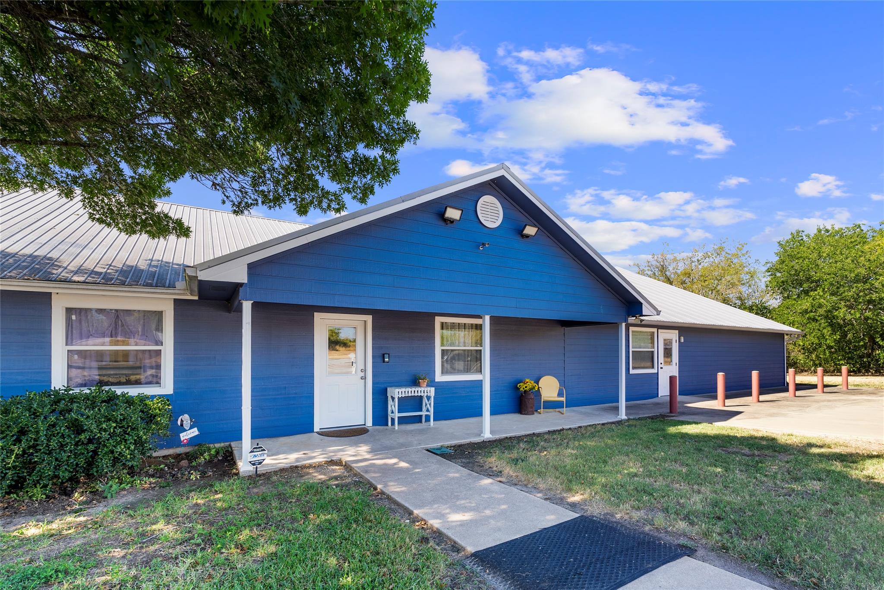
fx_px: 393
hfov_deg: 96.7
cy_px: 295
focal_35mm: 16
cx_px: 442
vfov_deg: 73.8
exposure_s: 1/5
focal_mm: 16
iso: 200
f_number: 8
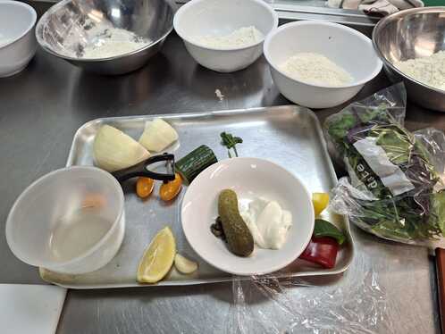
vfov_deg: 54.9
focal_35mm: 25
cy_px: 167
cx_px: 222
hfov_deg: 69.4
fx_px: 322
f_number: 1.8
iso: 100
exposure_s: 1/120
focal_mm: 4.69
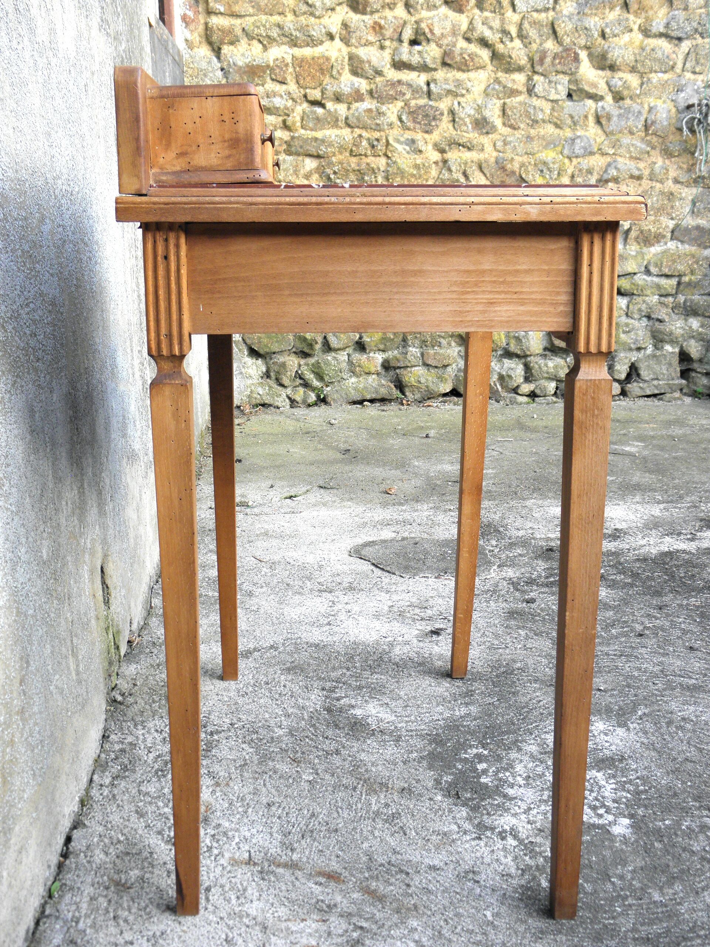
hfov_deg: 37.7
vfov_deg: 49.0
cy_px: 474
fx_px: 1039
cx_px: 355
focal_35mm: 38
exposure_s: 1/40
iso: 100
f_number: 3.7
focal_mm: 6.8
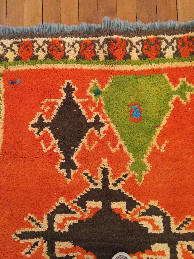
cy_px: 130
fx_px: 217
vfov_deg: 61.7
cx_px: 97
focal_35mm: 29
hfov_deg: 48.2
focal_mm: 4.15
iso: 320
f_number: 2.2
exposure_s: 1/17
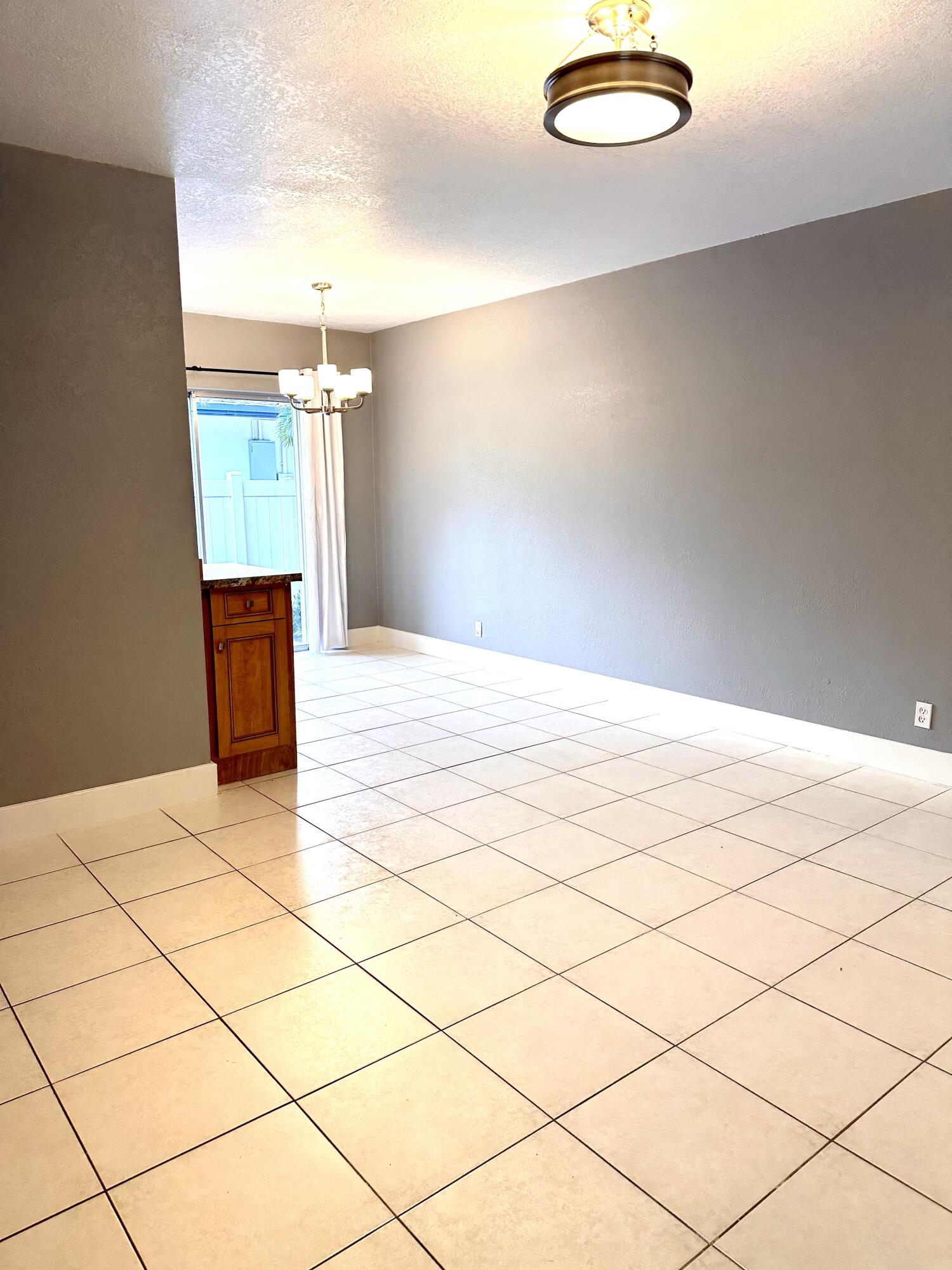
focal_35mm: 24
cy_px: 635
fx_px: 880
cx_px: 476
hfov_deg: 56.8
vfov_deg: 71.6
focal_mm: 6.86
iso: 160
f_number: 1.78
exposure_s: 1/120
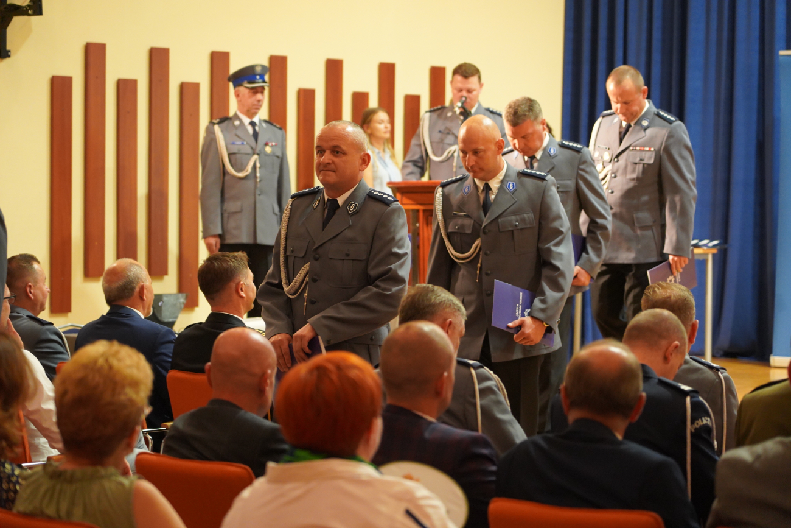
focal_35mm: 105
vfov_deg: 13.0
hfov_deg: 19.5
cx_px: 396
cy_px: 264
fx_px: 2307
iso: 5000
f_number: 4
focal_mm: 105
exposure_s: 1/160
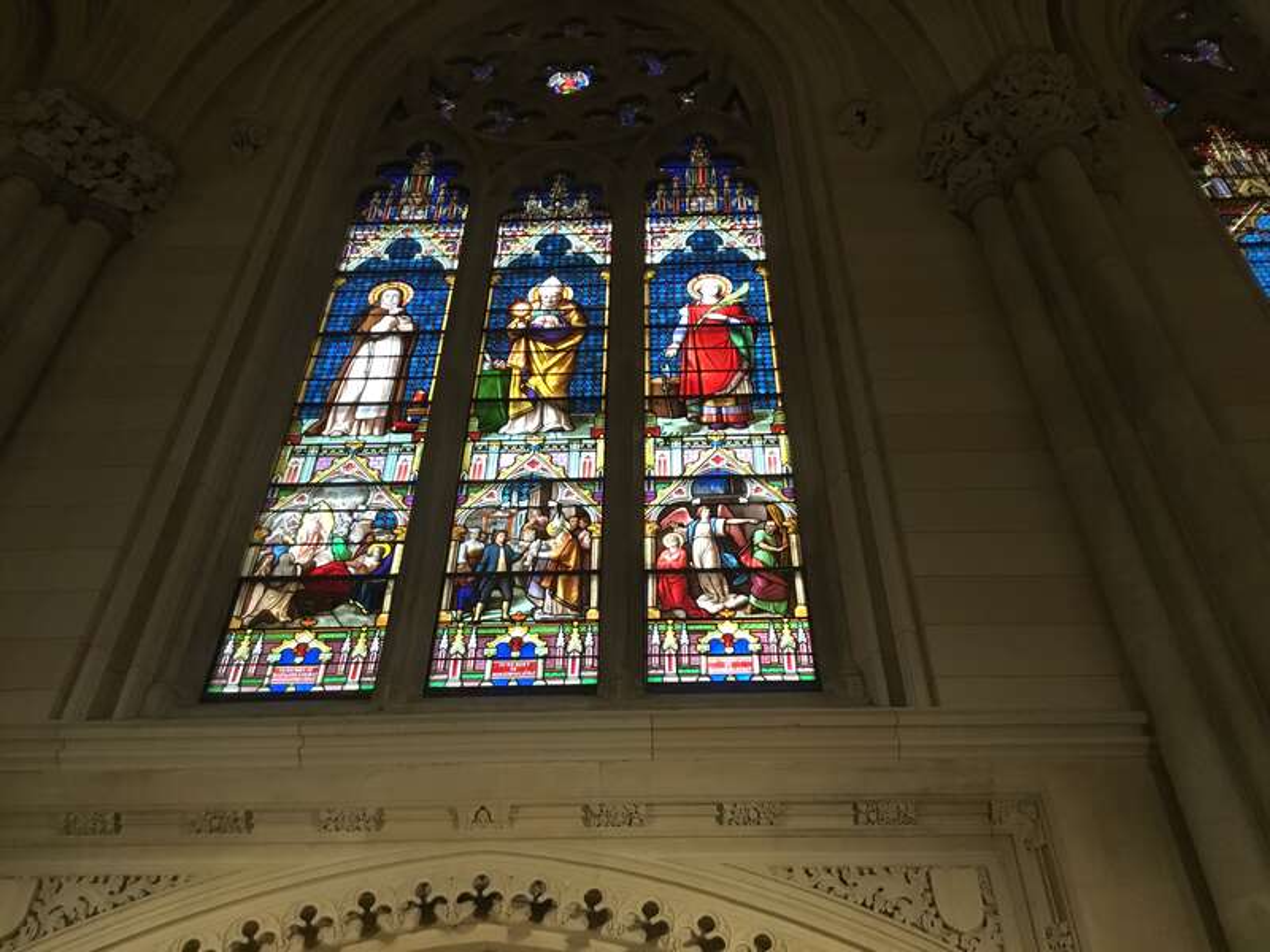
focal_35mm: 31
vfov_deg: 45.4
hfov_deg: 58.4
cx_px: 635
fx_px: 1137
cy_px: 476
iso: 200
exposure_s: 1/20
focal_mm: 3.3
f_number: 2.4
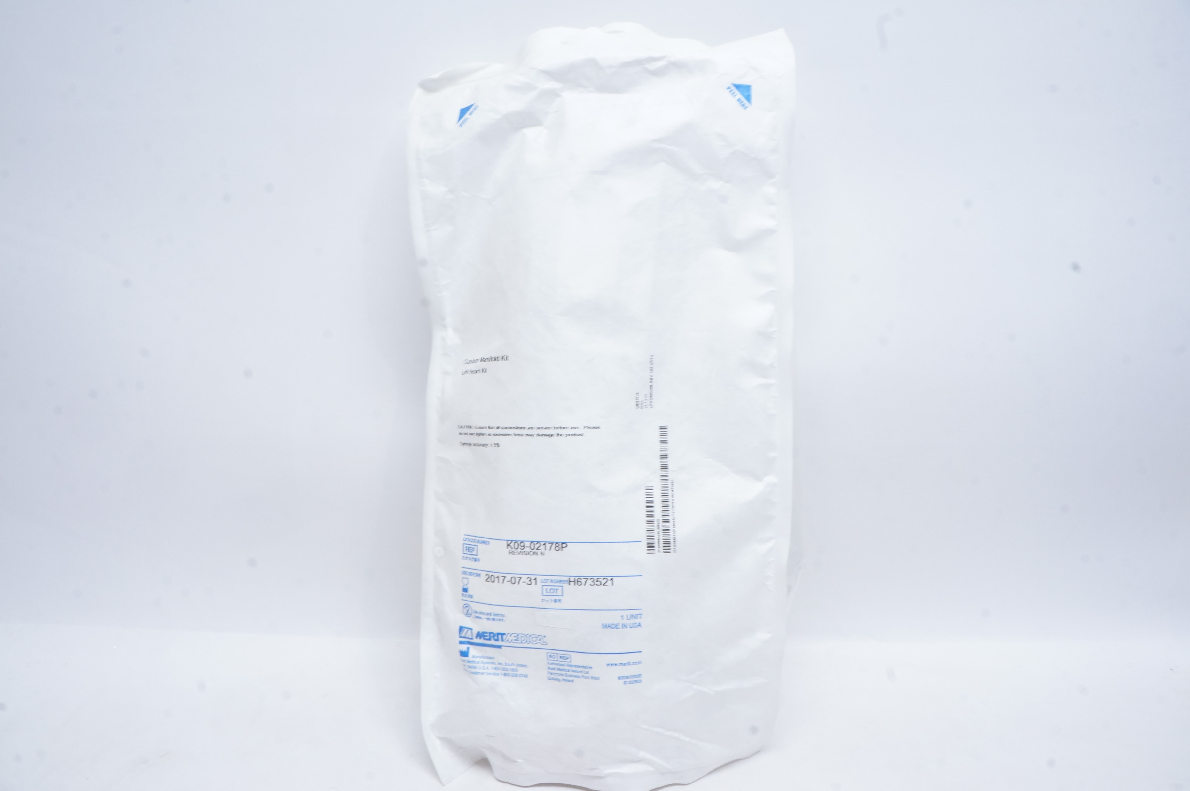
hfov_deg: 67.4
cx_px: 595
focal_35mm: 27
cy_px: 396
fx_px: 892
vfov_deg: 47.8
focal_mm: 18
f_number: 20
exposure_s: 1/5
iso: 800
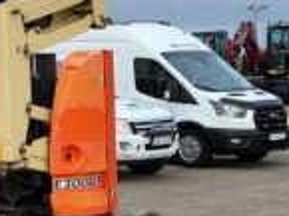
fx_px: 999
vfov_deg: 12.3
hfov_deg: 14.6
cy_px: 116
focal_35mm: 120
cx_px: -220
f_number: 1.8
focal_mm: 5.4
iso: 40
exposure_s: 1/391
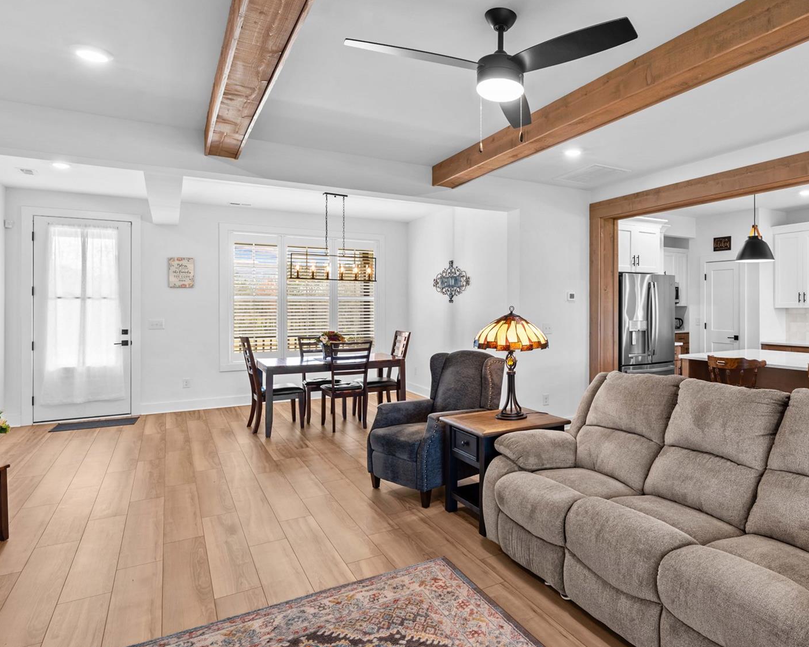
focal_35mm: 22
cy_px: 319
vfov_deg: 63.1
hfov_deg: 72.6
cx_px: 545
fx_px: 527
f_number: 8
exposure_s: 1/1.67
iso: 100
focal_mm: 16
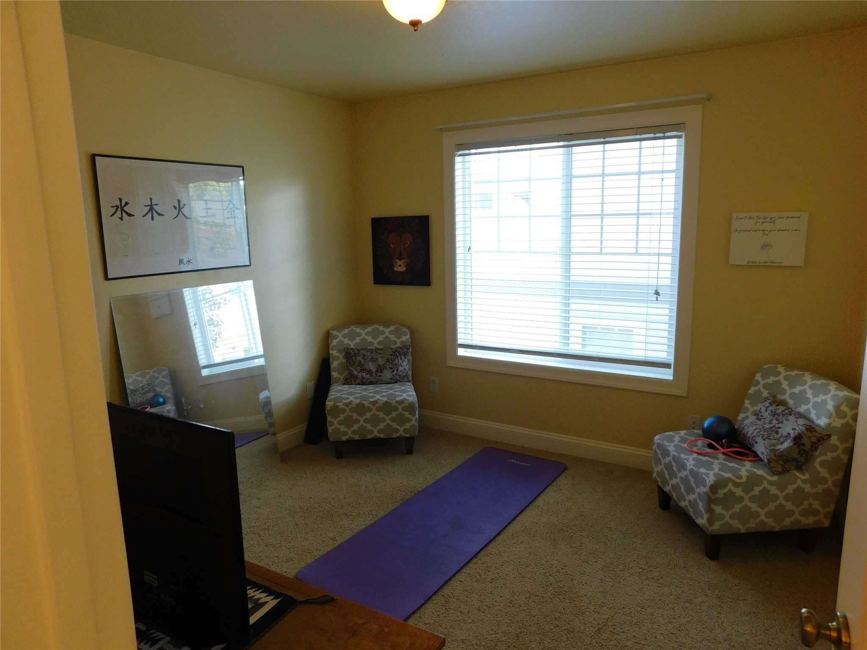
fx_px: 576
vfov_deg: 58.9
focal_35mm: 23
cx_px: 434
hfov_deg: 73.9
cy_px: 325
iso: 250
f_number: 3
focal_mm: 4
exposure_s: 1/30
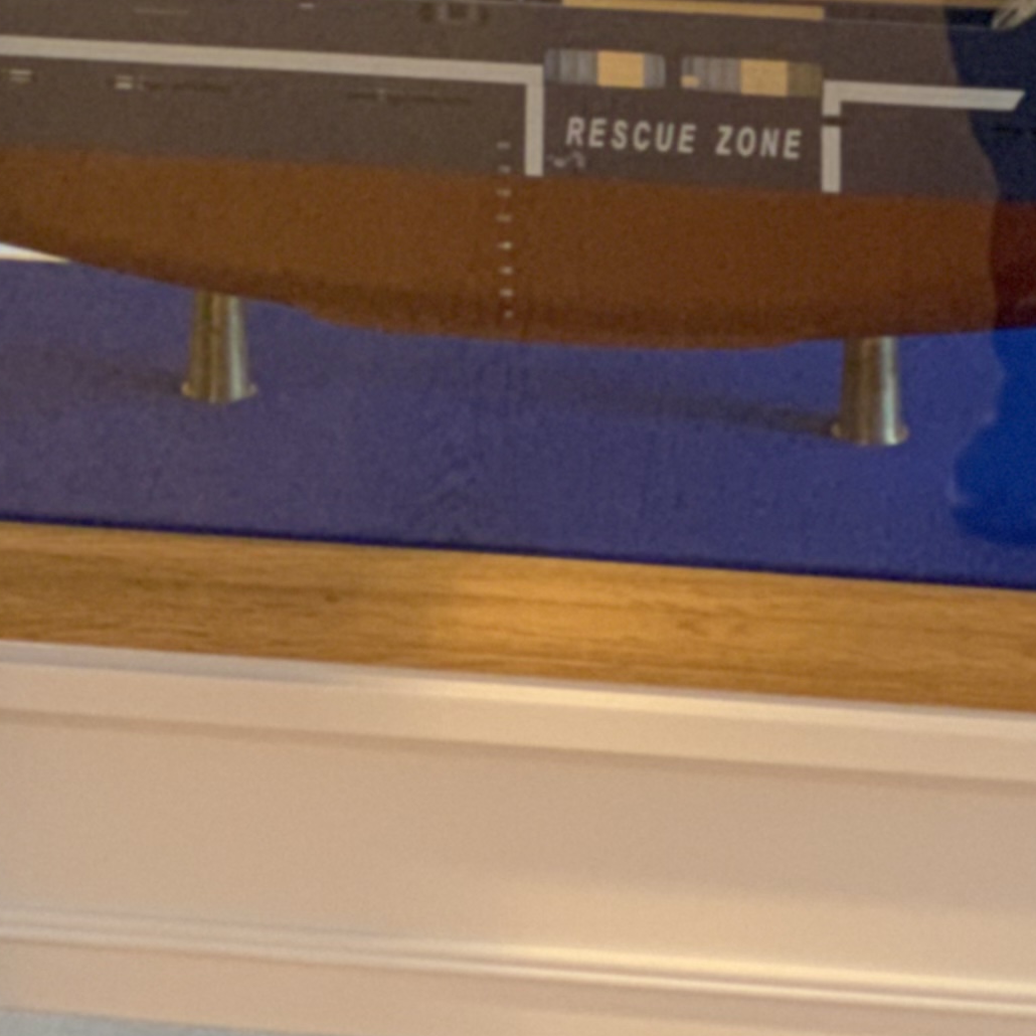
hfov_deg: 9.6
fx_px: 6095
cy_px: -796
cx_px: -39
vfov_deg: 9.3
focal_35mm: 180
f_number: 2.4
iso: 200
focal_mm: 6
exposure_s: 1/50
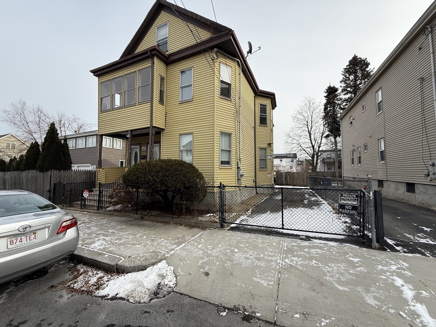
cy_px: 164
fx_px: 176
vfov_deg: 85.7
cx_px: 218
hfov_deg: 102.1
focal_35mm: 14
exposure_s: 1/841
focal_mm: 2.22
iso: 50
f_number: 2.2
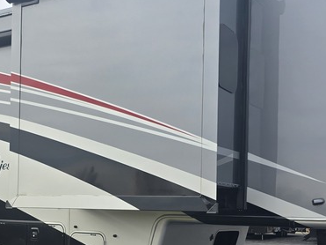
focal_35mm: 62
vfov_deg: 23.3
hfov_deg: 30.1
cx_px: 43
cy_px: 198
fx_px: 584
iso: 12
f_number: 1.7
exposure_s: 1/268
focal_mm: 6.3
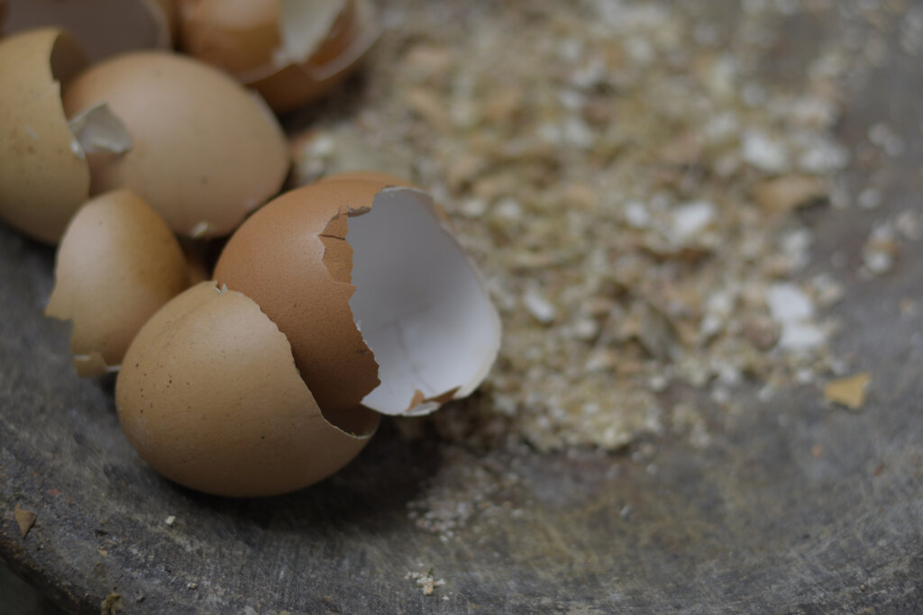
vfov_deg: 18.2
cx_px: 462
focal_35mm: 75
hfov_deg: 27.0
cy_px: 308
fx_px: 1923
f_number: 2.5
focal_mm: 50
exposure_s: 1/640
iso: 100
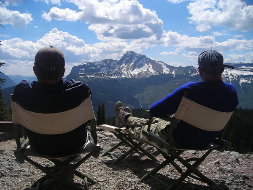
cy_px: 95
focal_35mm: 38
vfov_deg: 37.7
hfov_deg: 49.0
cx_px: 126
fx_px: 278
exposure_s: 1/310
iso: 50
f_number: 6.4
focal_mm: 6.3
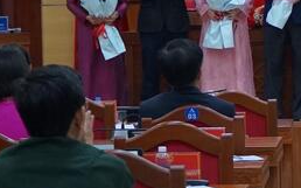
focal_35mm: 212
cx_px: 422
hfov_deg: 9.7
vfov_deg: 6.2
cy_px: -6
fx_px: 1738
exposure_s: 1/160
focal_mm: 45
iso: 1250
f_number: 4
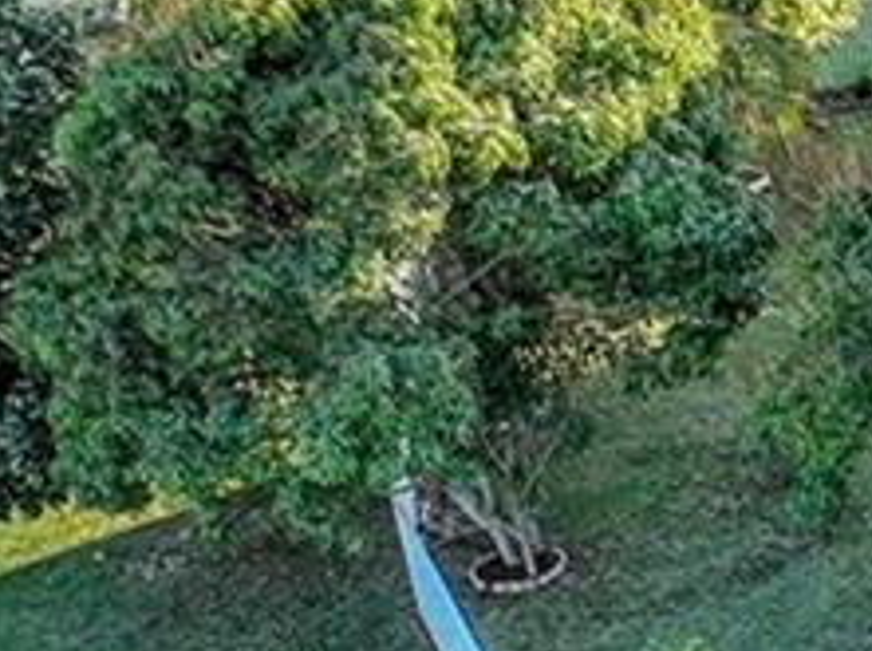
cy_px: 761
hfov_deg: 9.4
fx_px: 4376
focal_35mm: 174
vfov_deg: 8.4
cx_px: 2478
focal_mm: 12.3
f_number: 2.8
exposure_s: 1/1250
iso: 410
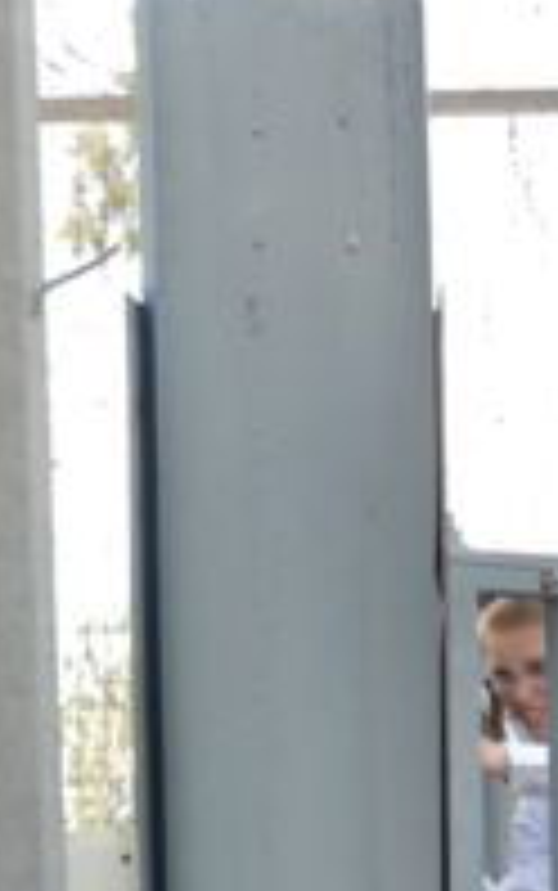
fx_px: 5191
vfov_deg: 9.4
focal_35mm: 214
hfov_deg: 6.2
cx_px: 252
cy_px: 1485
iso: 200
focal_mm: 27
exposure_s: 1/200
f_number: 7.1
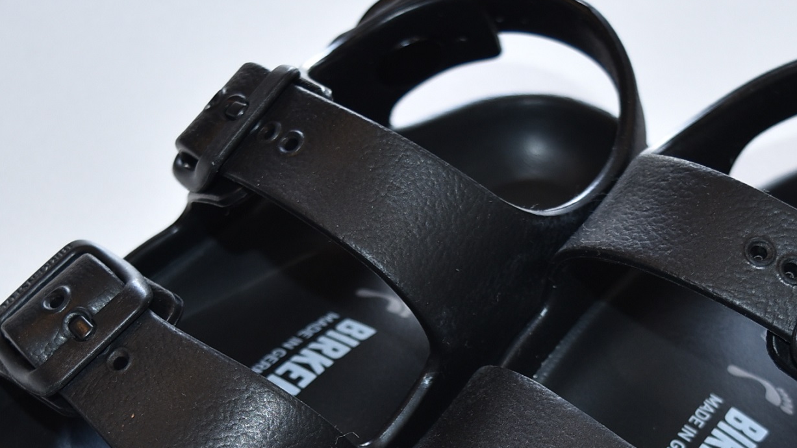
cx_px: 458
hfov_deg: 22.9
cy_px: 424
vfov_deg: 12.9
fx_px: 1968
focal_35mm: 93
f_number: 4
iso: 200
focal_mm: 27
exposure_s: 1/60
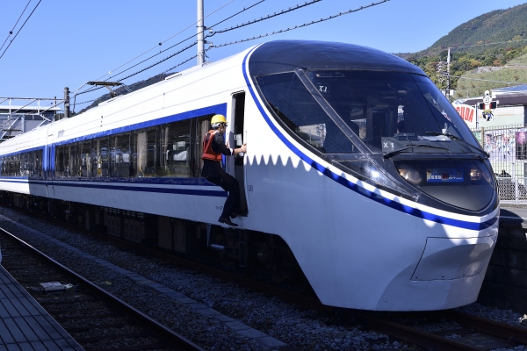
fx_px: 747
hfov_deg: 38.9
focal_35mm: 51
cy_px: 176
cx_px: 264
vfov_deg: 26.5
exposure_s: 1/500
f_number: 11
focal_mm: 34
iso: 320
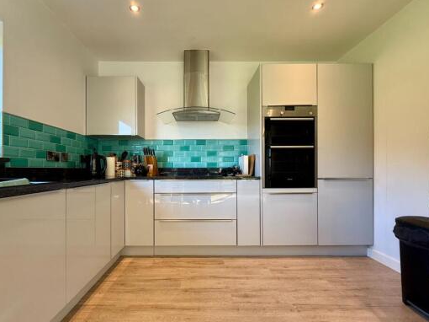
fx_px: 198
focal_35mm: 16
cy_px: 169
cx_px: 201
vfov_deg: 78.0
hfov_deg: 94.4
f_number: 2.2
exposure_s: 1/99
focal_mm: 2.22
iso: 160
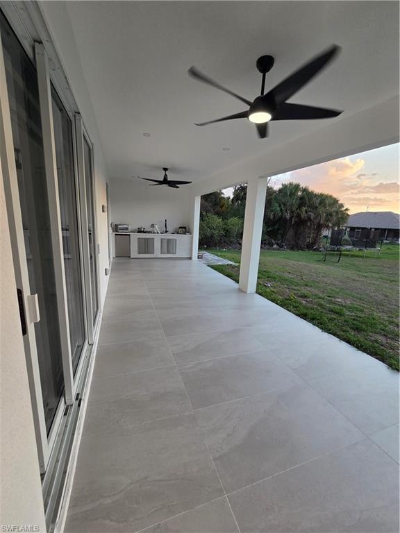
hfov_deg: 89.9
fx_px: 200
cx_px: 200
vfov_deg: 106.2
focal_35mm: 13
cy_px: 266
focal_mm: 2.2
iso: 64
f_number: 2.2
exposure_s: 1/137
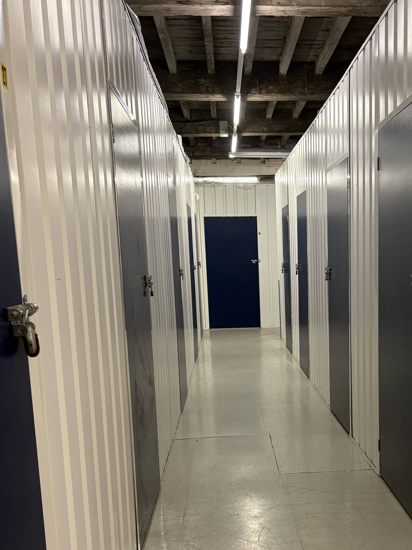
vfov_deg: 43.0
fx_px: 682
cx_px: 304
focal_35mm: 43
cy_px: 384
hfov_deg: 33.0
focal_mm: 5.96
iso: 125
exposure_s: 1/50
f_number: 1.6
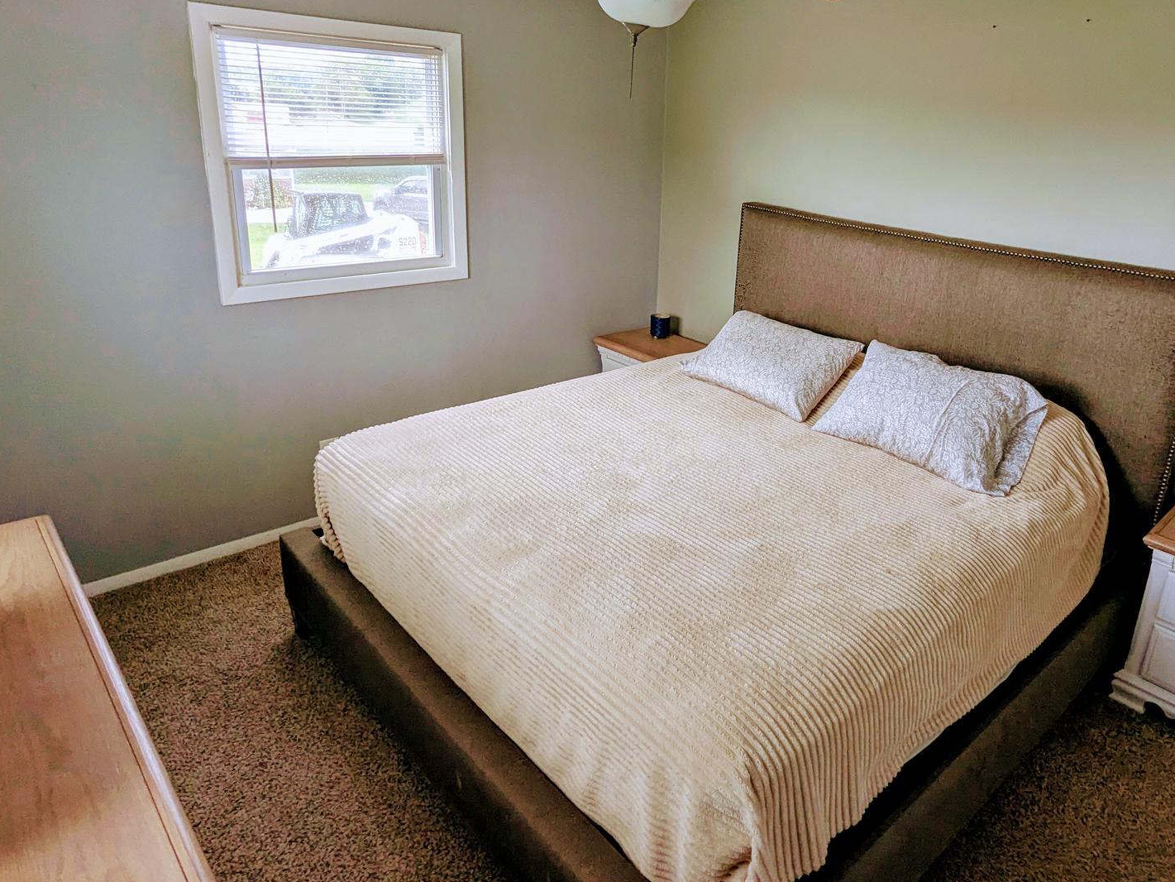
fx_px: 781
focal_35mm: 23
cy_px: 355
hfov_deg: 73.0
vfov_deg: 58.4
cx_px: 715
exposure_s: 1/217
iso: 90
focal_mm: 2.35
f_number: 2.2
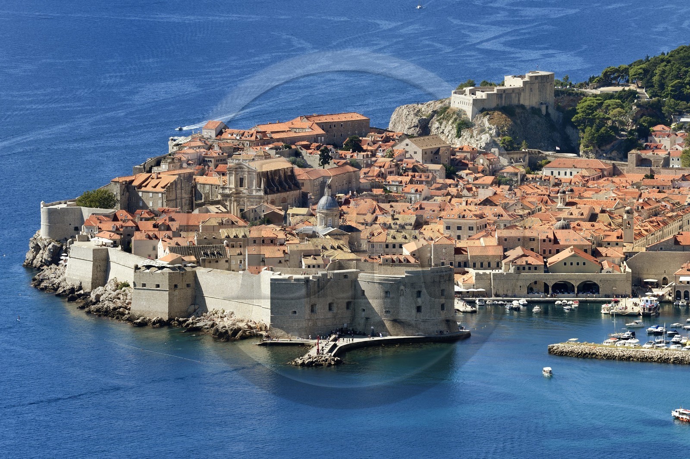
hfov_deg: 10.3
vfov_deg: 6.9
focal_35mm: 200
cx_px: 345
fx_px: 3831
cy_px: 230
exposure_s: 1/400
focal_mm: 200
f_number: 9
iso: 200
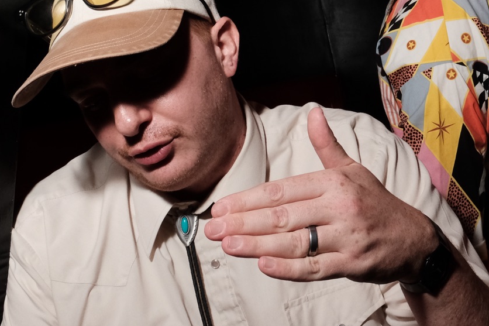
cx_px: 402
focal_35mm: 62
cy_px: -44
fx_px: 842
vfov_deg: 20.7
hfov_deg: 31.4
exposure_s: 1/30
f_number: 11
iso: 2500
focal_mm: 18
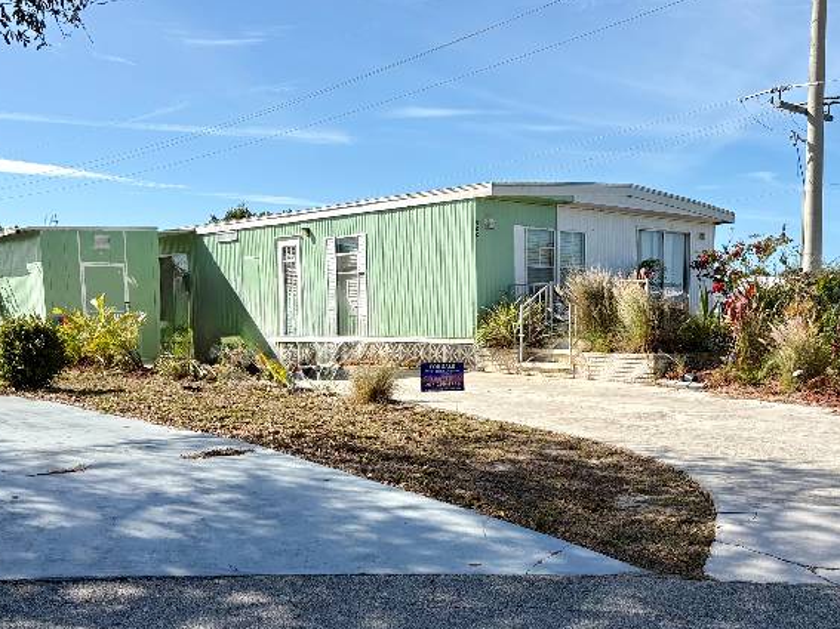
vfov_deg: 36.4
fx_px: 946
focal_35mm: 39
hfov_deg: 47.5
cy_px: 418
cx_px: 513
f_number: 1.6
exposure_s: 1/3448
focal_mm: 5.96
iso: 50
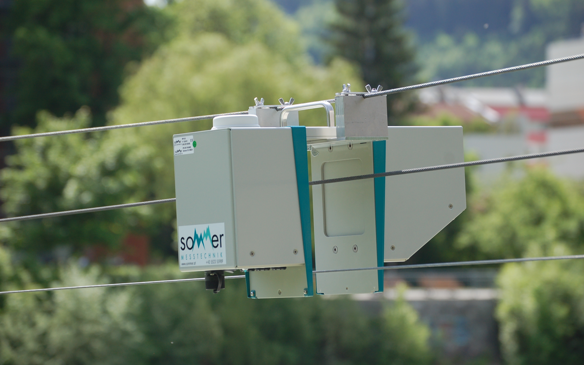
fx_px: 2396
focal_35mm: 151
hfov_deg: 13.9
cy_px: 187
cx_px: 292
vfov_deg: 8.7
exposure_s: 1/500
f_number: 5.6
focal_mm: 95
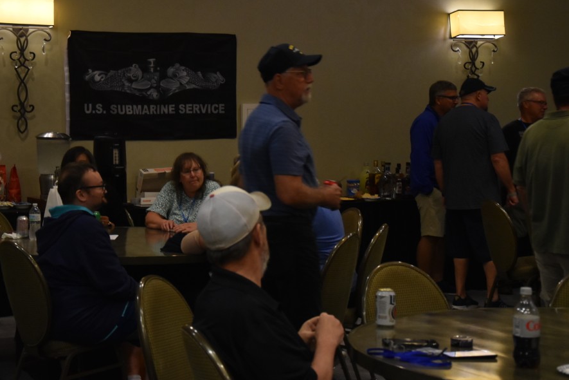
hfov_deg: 24.7
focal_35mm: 82
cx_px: 205
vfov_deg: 16.6
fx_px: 1296
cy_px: 153
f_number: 4.8
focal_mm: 42
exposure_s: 1/60
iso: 1600
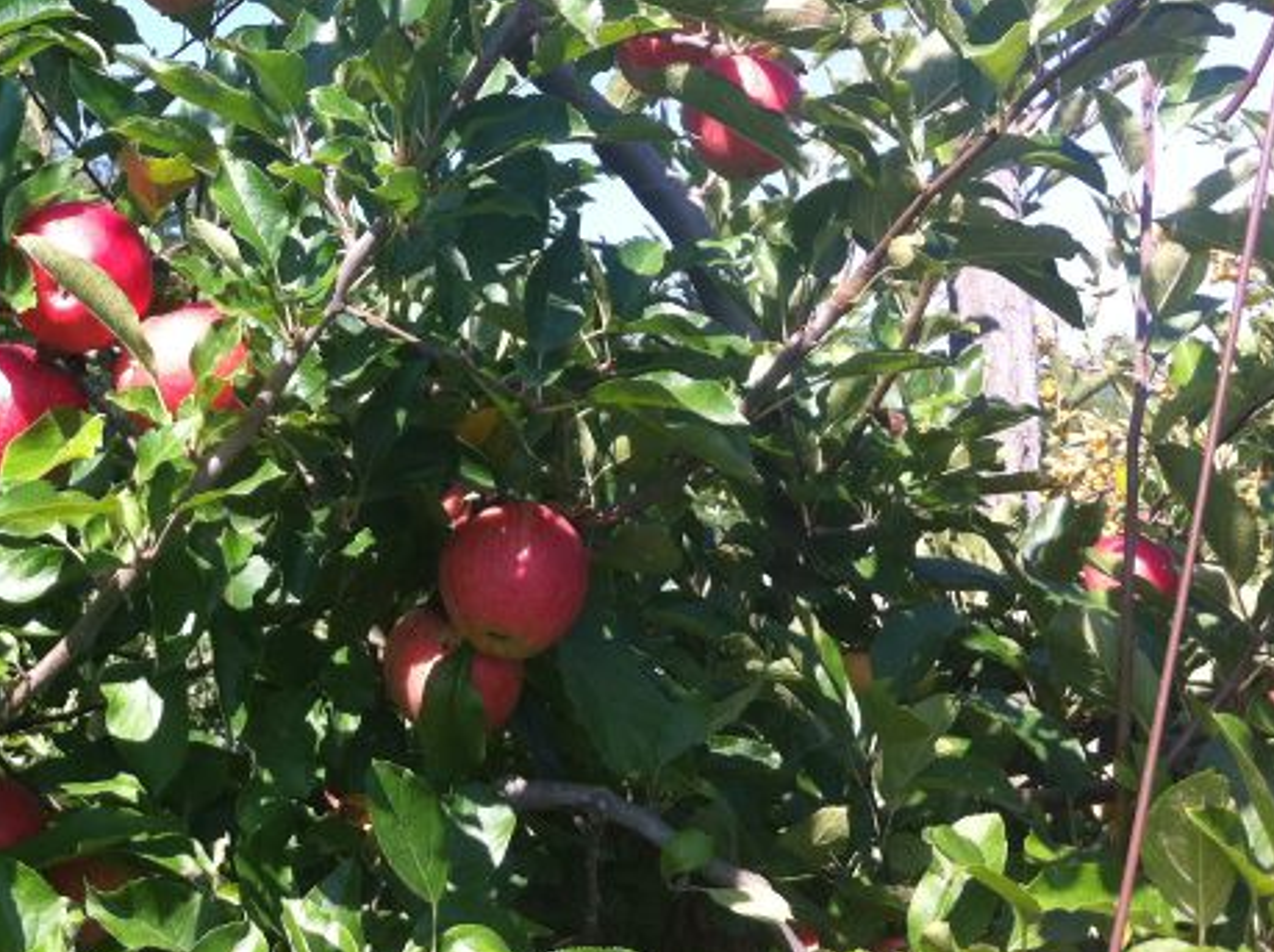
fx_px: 2242
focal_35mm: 61
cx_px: 261
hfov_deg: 31.0
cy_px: 222
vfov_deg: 23.7
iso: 80
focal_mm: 3.85
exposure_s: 1/372
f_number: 2.8
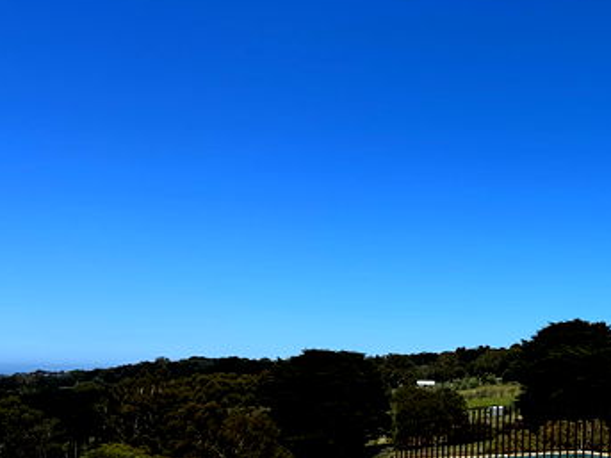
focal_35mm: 56
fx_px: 988
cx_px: 648
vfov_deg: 25.9
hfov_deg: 31.1
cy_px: 323
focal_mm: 6.76
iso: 80
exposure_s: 1/6410
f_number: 1.78
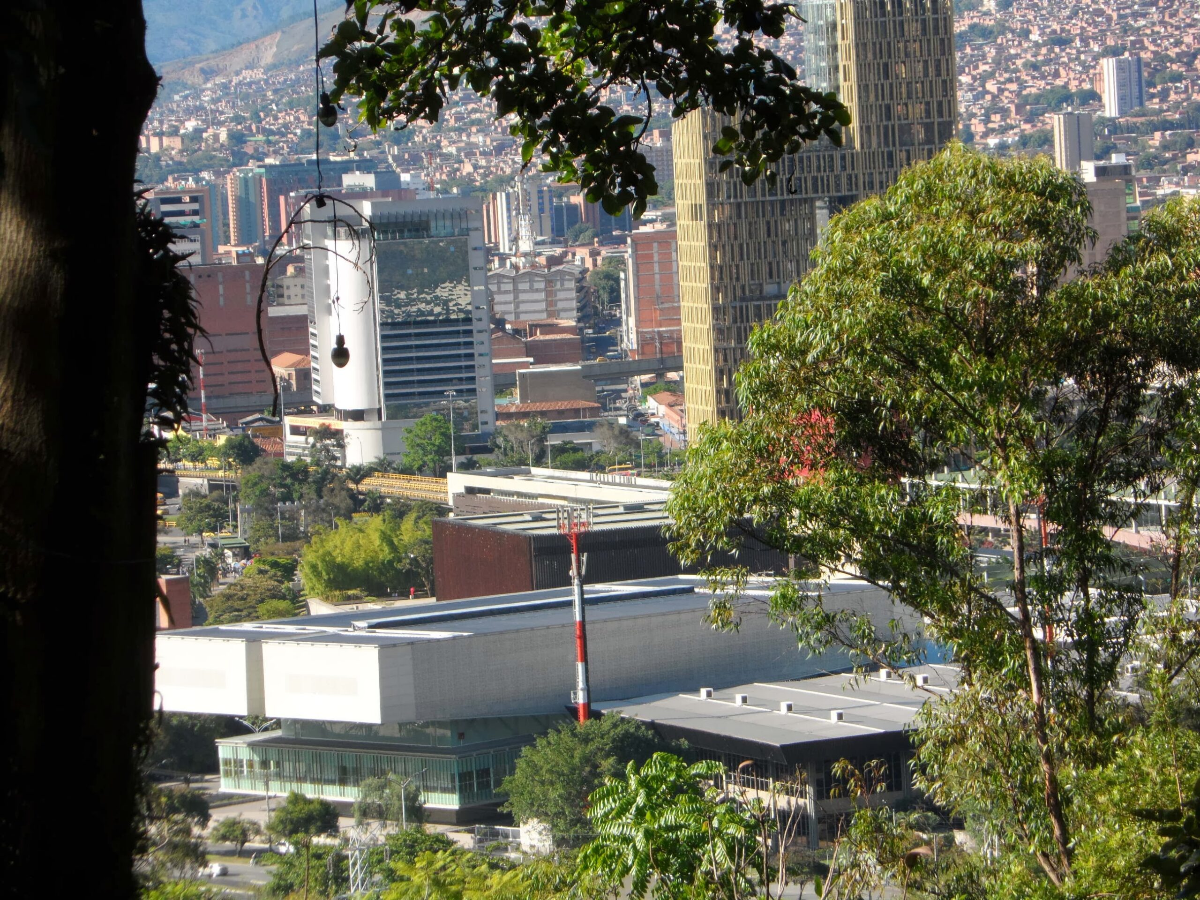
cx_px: 600
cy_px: 450
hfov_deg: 11.8
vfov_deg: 8.9
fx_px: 5789
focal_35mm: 167
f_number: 5.3
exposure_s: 1/180
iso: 80
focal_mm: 30.6
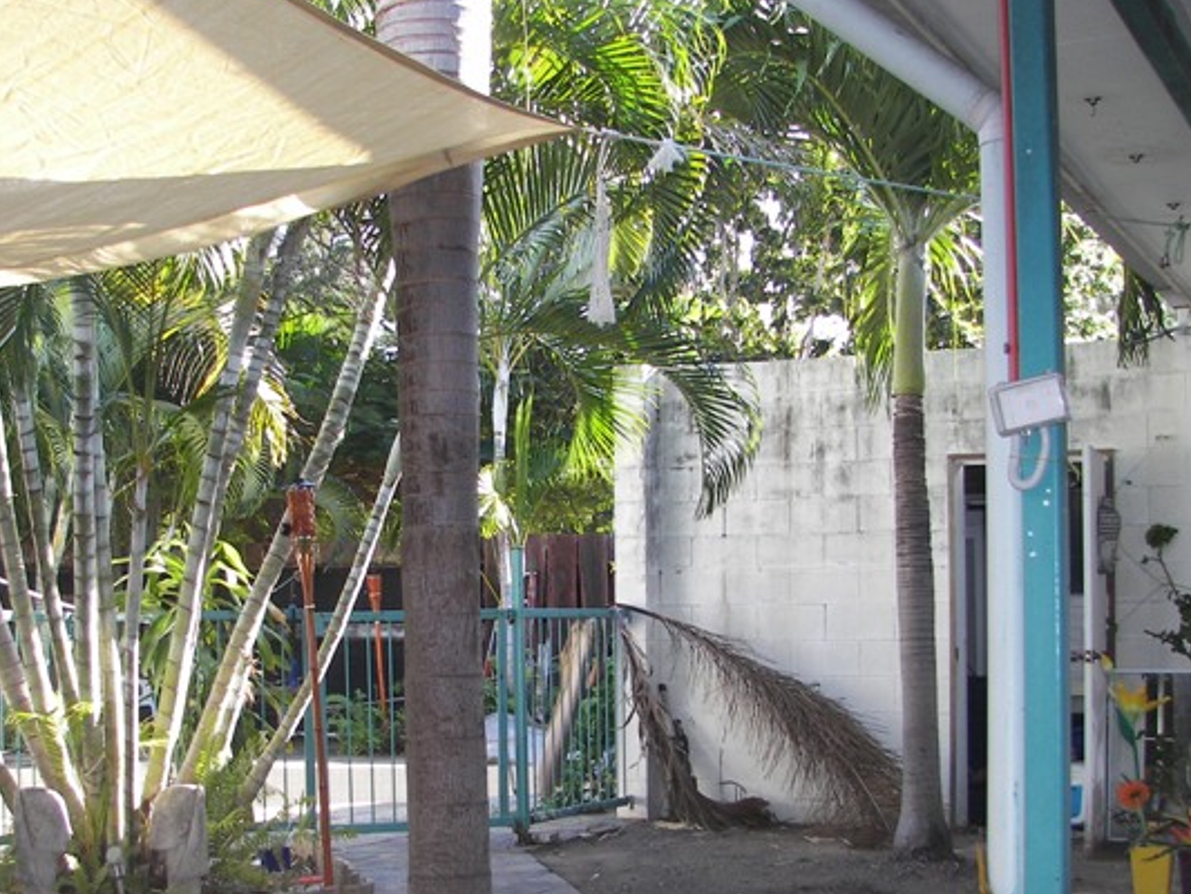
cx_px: 480
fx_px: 1858
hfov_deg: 35.4
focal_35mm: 54
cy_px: 570
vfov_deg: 26.9
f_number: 2.8
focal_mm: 6
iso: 64
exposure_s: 1/125
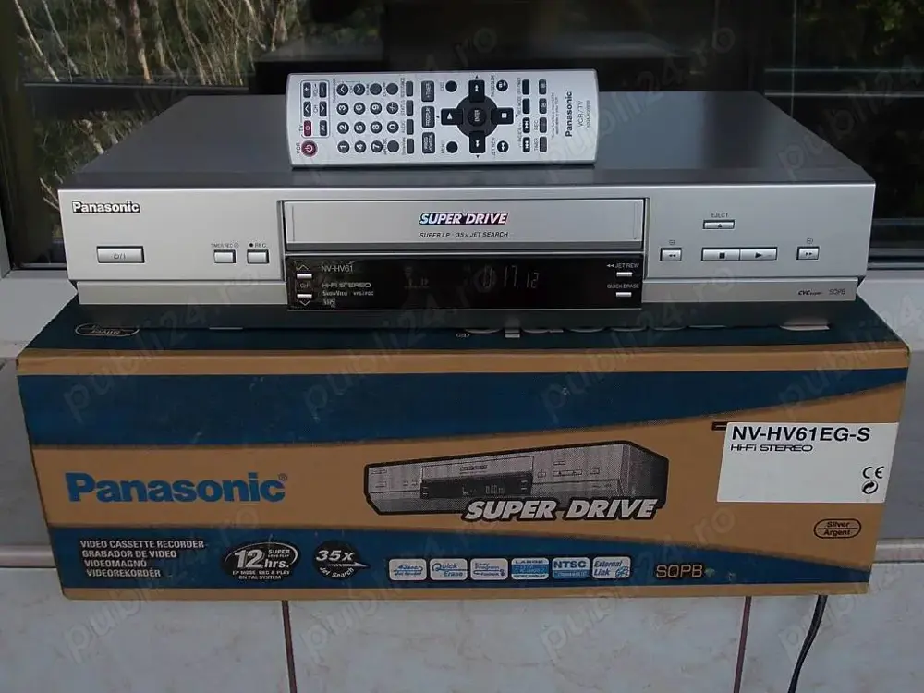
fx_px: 1014
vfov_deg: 37.7
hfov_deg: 49.0
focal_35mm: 38
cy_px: 346
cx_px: 462
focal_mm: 5.3
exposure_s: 1/125
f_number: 3.1
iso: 80
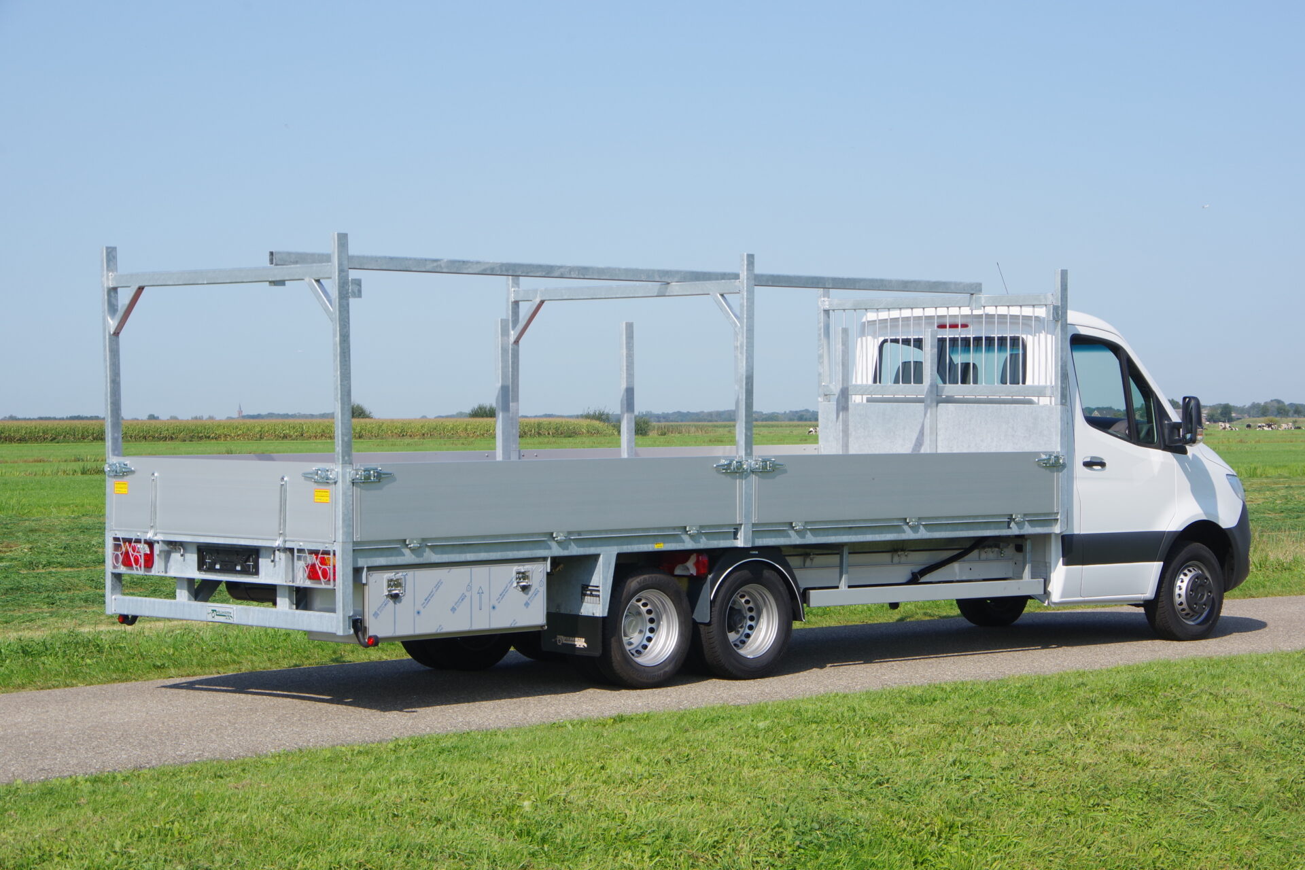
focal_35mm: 79
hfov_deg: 25.7
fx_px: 2864
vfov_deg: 17.3
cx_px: 652
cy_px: 435
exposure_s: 1/125
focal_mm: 53
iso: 200
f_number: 13
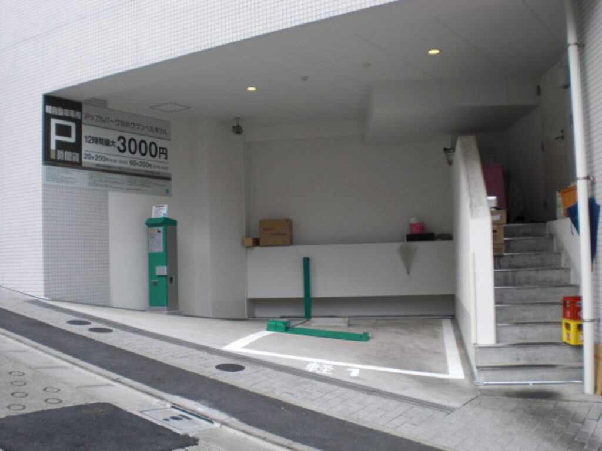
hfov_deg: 49.0
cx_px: 301
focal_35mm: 38
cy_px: 226
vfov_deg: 37.7
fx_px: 661
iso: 64
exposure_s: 1/200
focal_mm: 6.3
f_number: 3.1
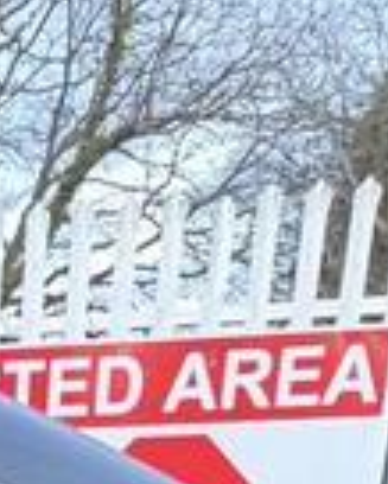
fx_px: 1290
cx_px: -295
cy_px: 1061
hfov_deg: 15.0
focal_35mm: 90
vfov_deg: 15.3
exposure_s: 1/55
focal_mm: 2.22
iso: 1000
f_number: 2.2
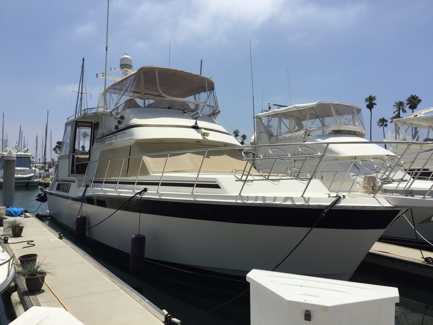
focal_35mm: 29
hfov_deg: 61.7
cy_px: 162
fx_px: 363
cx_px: 216
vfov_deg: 48.2
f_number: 2.2
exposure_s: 1/4950
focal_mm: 4.15
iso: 32
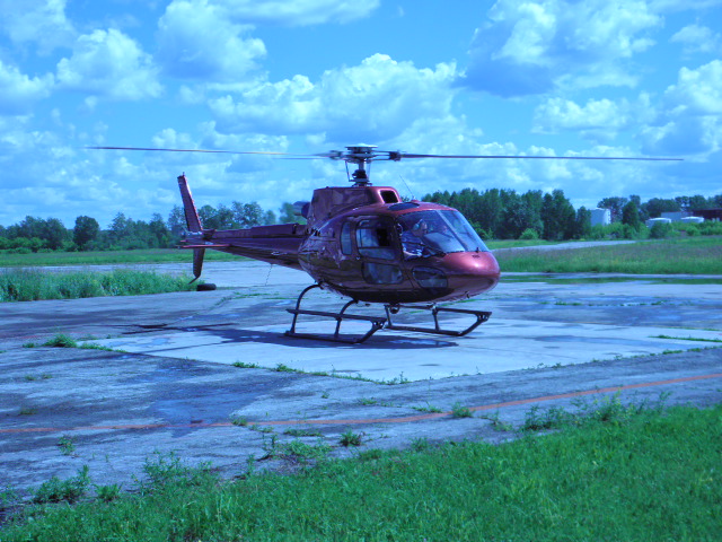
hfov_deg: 38.2
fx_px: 1043
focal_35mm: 50
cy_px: 271
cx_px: 361
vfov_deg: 29.1
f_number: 8
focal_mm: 9.1
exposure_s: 1/250
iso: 100
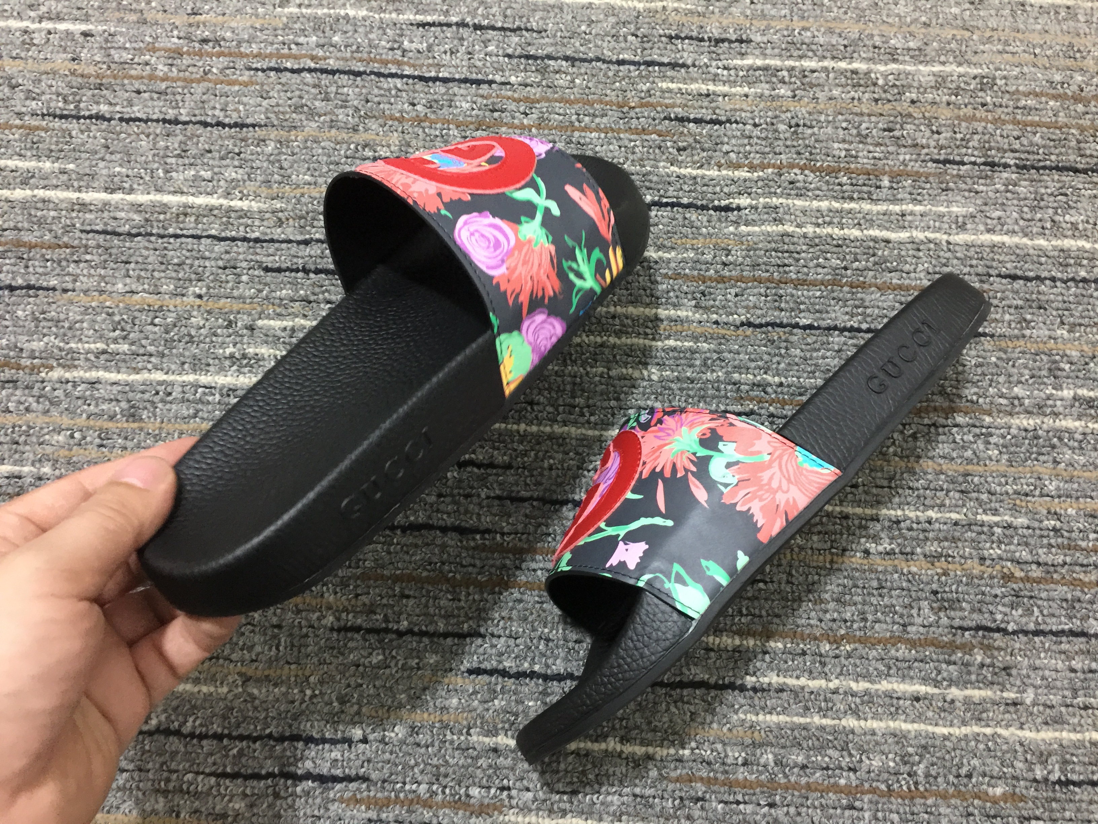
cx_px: 549
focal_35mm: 29
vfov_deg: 48.2
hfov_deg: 61.7
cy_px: 412
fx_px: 920
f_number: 2.2
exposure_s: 1/17
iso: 160
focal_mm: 4.15
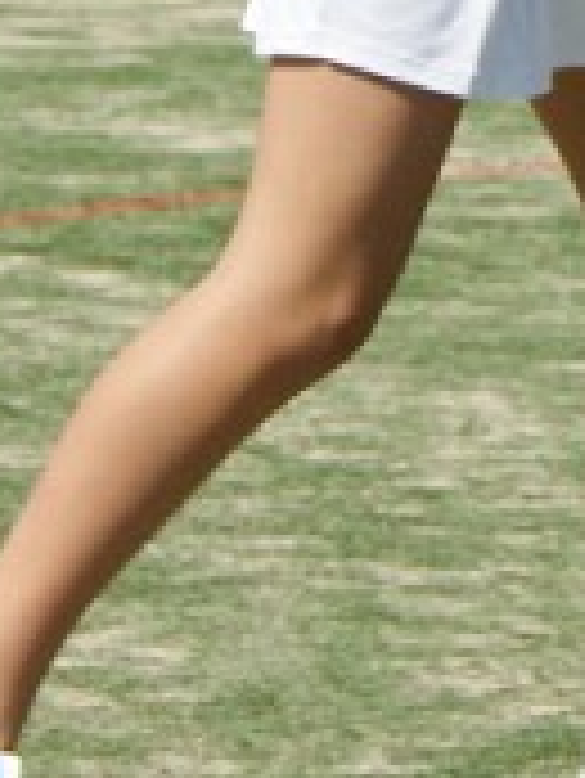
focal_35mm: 300
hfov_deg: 4.9
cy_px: -463
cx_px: 634
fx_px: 6752
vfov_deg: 6.5
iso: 100
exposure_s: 1/500
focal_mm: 60
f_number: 6.3
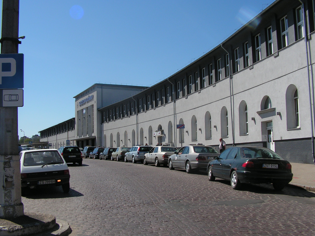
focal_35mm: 39
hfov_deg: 47.9
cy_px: 124
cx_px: 158
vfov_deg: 36.8
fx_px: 355
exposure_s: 1/800
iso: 64
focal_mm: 6
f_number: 4.8
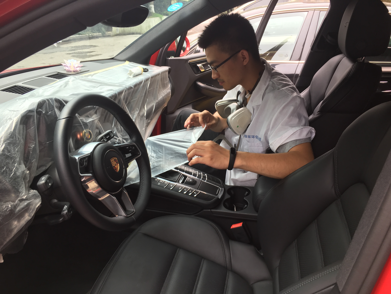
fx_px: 328
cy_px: 147
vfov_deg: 48.2
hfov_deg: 61.7
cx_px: 196
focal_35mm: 29
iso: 25
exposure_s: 1/100
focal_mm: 4.15
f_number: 2.2
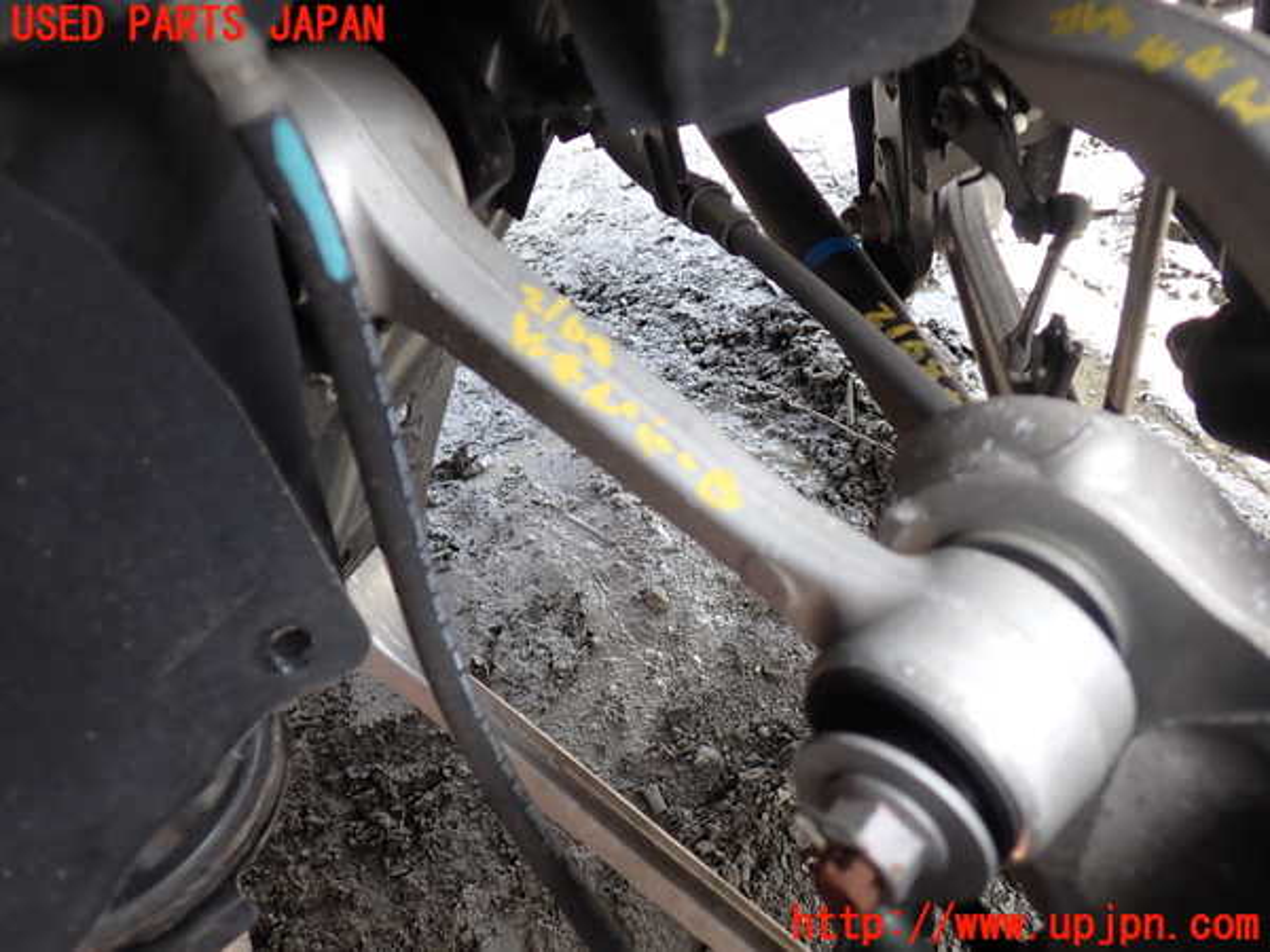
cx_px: 635
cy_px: 476
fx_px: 1101
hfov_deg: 60.0
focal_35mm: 30
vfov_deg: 46.8
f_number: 2.3
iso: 100
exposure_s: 1/80
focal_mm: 5.4
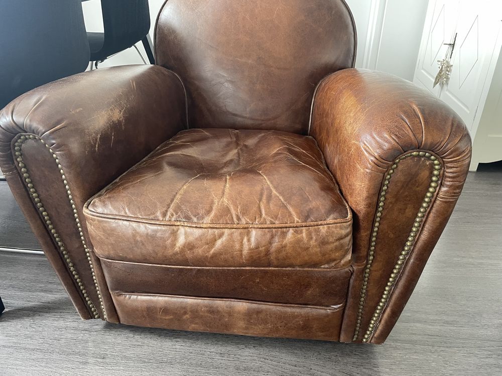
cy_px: 188
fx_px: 377
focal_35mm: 26
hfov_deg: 67.3
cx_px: 251
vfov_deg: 53.1
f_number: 1.6
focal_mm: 4.2
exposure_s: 1/60
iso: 160
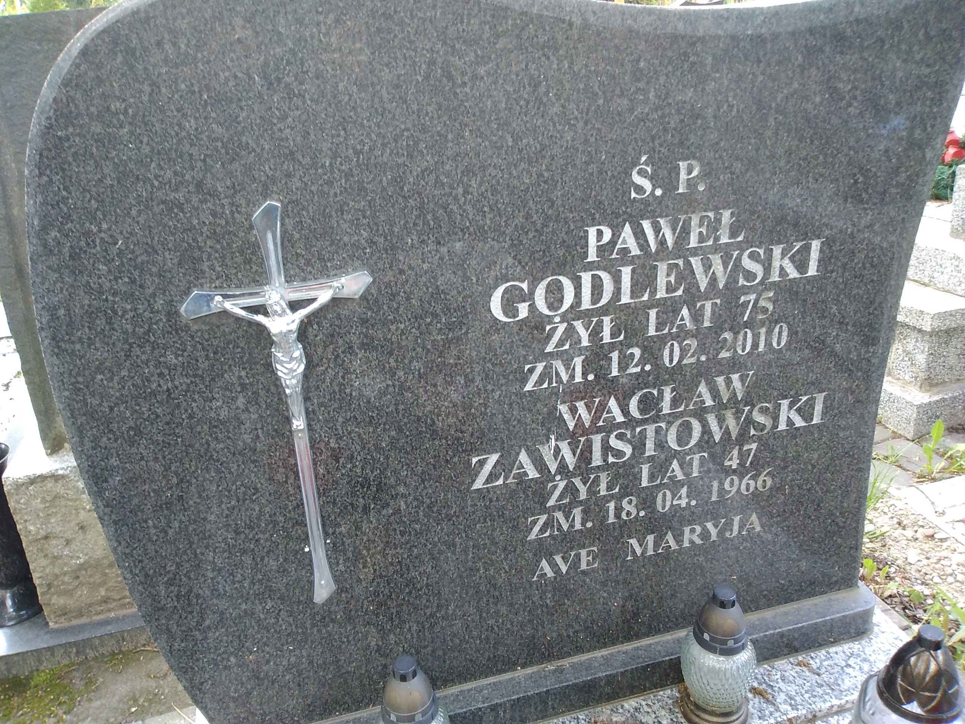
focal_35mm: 29
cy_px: 362
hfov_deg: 61.7
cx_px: 482
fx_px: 808
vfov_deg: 48.2
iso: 102
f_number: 2.4
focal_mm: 2.39
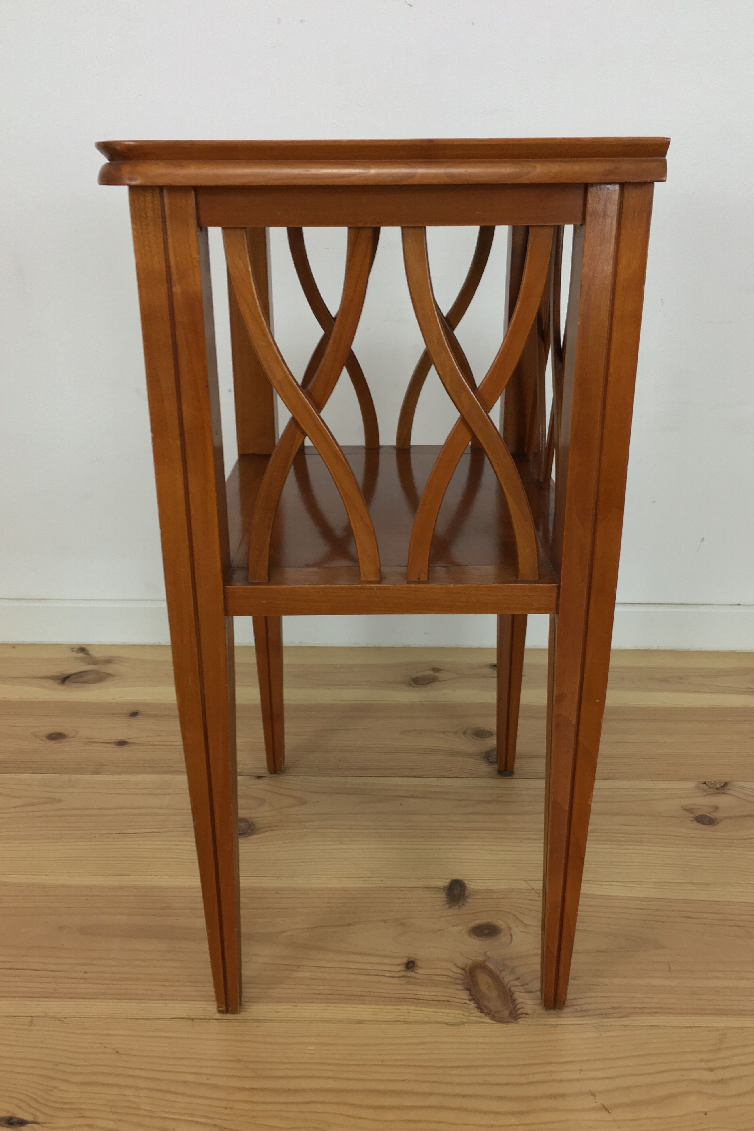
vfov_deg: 60.3
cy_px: 581
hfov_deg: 42.3
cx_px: 389
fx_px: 974
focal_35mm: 31
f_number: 2.2
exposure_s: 1/33
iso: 40
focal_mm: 4.15
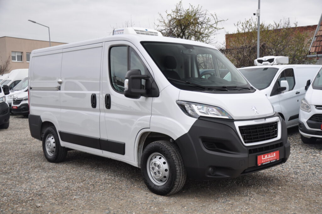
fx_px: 348
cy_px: 107
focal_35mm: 39
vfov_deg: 34.1
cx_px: 161
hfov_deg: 49.6
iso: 400
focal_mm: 26
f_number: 5
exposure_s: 1/100
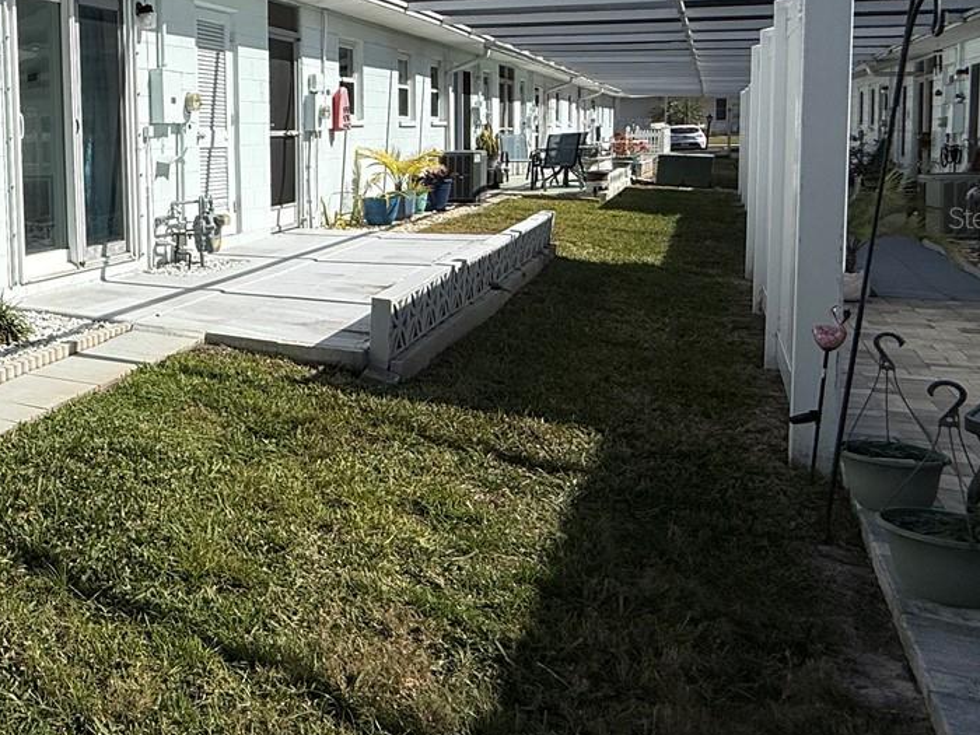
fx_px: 906
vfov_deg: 43.2
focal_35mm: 32
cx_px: -39
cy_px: 217
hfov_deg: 45.9
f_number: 2.2
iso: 50
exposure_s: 1/4149
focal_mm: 2.22
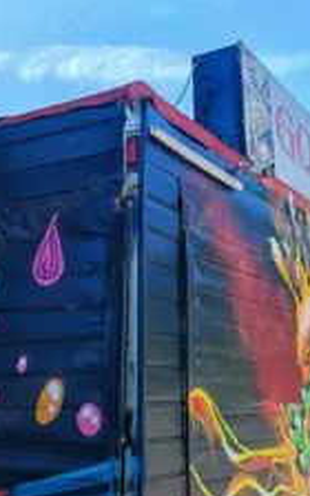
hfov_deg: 25.2
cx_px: 111
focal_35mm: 51
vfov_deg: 39.6
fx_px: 689
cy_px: 261
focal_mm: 6.83
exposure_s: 1/160
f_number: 2
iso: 50
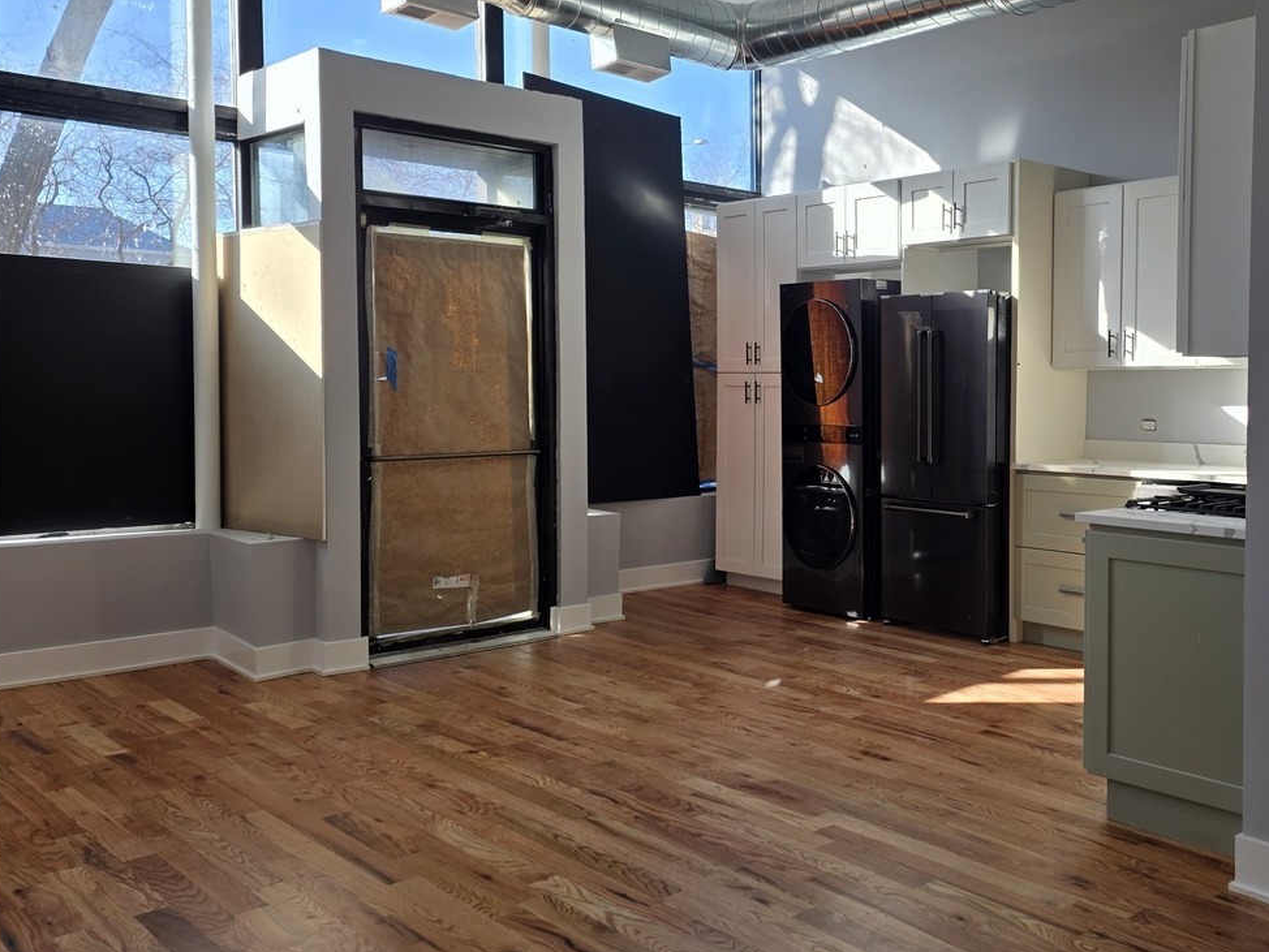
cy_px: 430
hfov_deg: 52.1
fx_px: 1247
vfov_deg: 41.8
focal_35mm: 34
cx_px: 919
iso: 12
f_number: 1.7
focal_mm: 6.25
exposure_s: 1/161
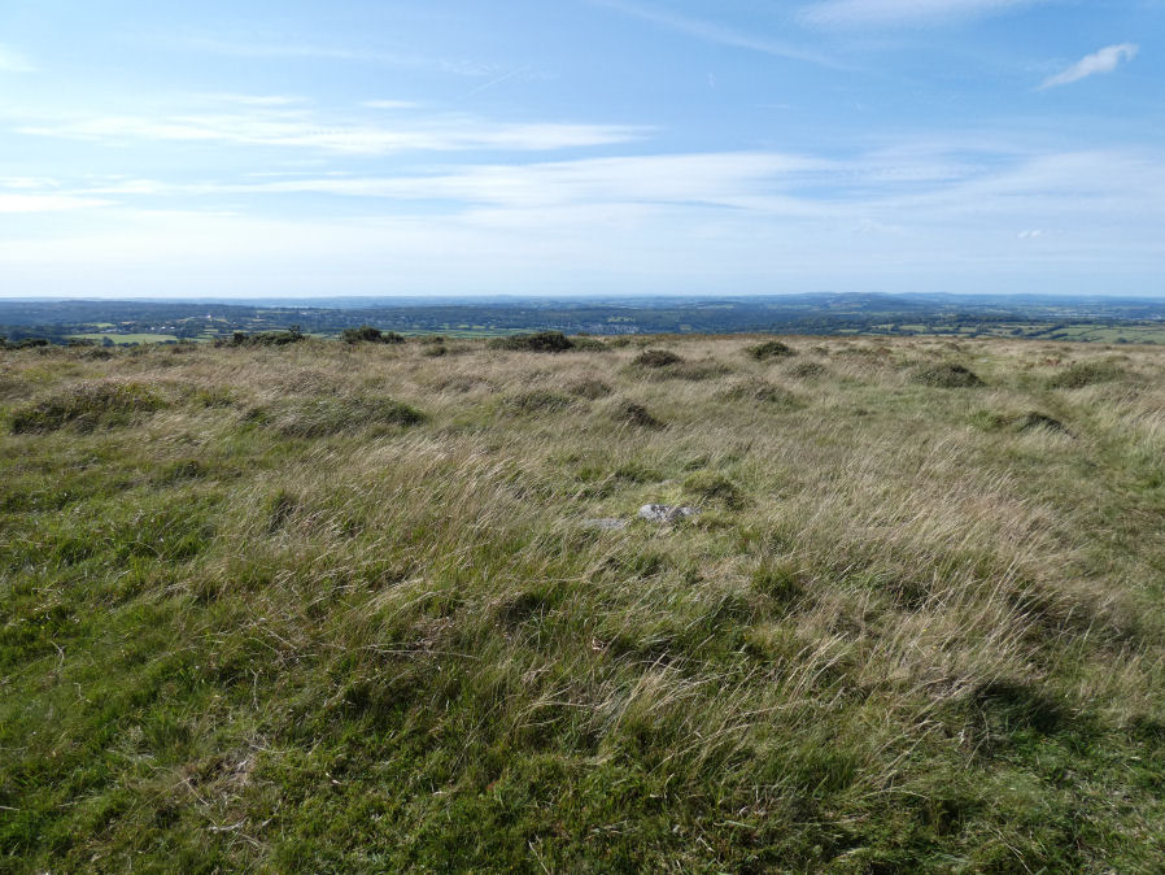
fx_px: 673
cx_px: 582
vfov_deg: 66.0
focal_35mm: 20
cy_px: 438
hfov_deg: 81.7
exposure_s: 1/1000
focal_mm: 3.6
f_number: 3.5
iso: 80
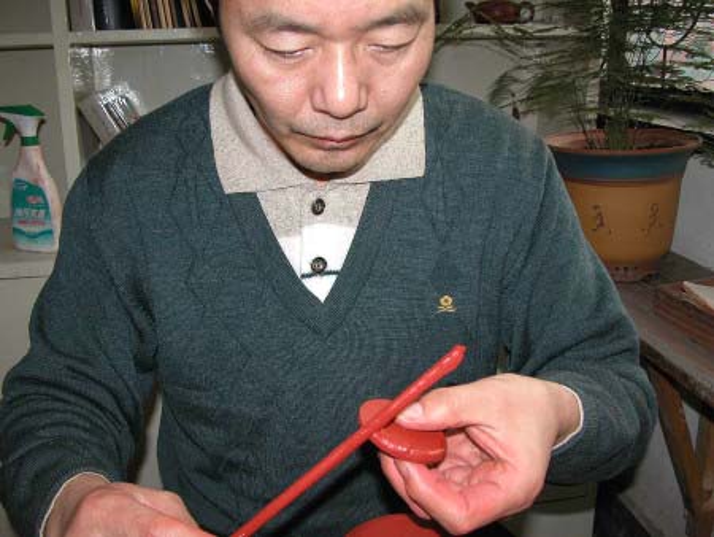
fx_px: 702
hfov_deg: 53.9
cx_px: 357
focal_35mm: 34
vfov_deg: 41.8
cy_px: 268
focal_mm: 8.9
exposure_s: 1/60
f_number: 2.8
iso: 100
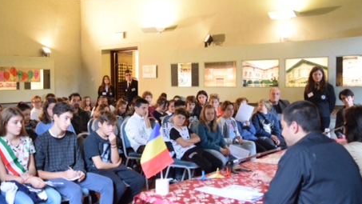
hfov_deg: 50.3
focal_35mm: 40
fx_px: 384
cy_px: 112
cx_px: 157
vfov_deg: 29.7
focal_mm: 18
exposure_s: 1/60
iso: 2800
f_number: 3.5
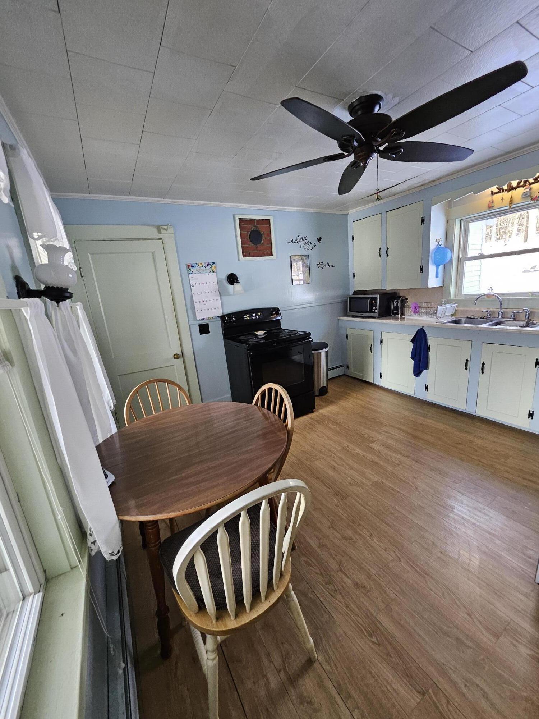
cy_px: 360
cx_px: 270
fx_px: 270
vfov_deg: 106.2
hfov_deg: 89.9
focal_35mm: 13
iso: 250
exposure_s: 1/60
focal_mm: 1.7
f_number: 2.2
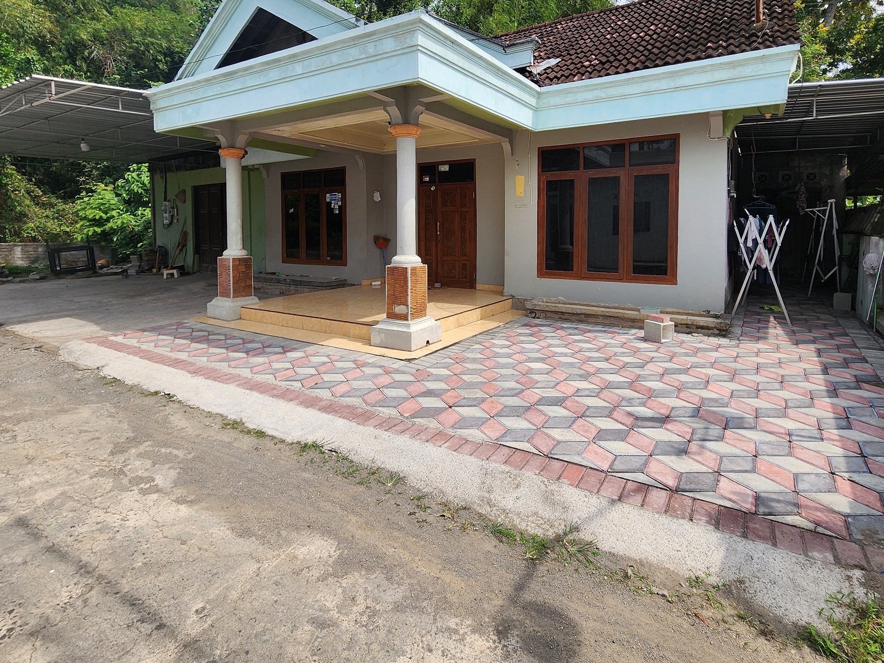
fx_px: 434
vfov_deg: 73.1
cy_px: 237
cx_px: 465
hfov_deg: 91.0
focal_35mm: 17
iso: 50
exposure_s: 1/1387
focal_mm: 2.2
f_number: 2.2
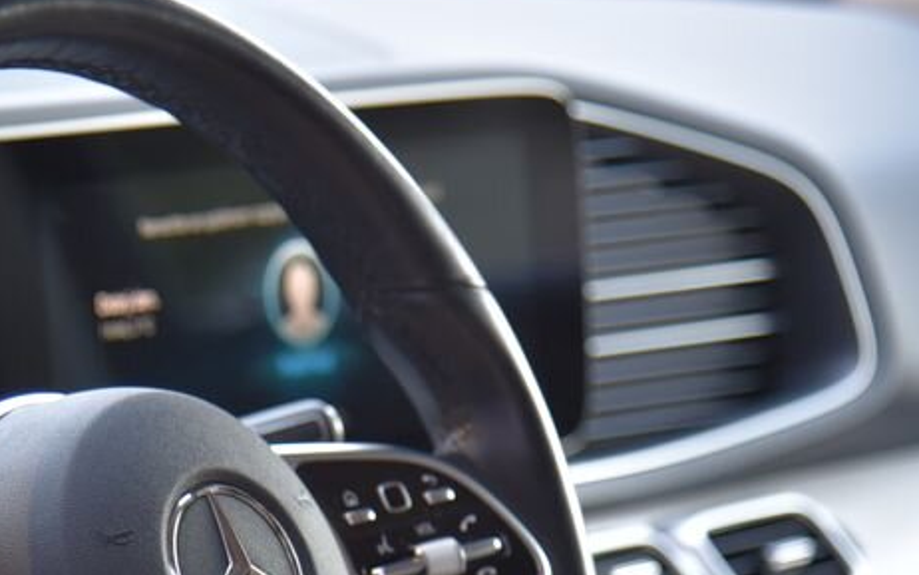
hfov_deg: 9.2
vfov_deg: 5.8
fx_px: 5662
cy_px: 557
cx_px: 76
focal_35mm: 226
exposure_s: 1/20
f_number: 4
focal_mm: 100
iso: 500
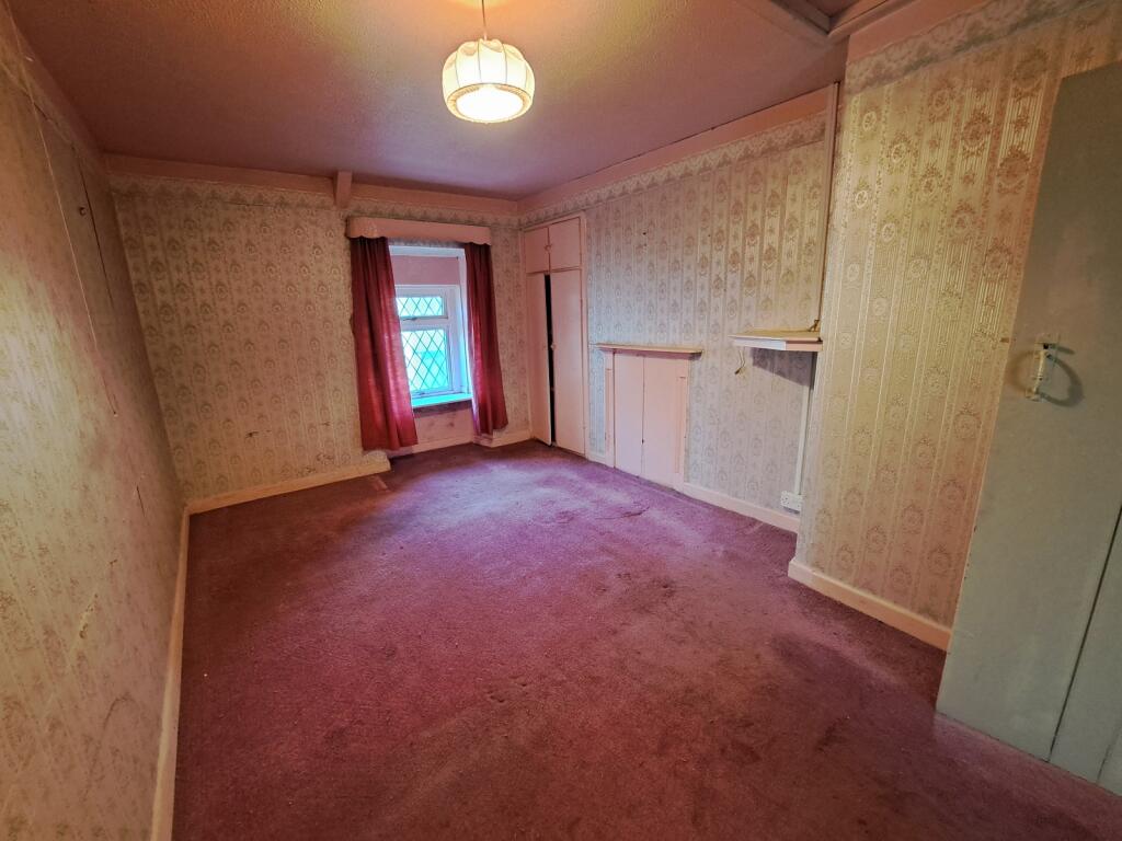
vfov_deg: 89.9
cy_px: 420
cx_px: 561
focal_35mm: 13
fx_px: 421
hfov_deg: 106.2
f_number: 2.2
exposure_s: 1/25
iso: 250
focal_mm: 1.74
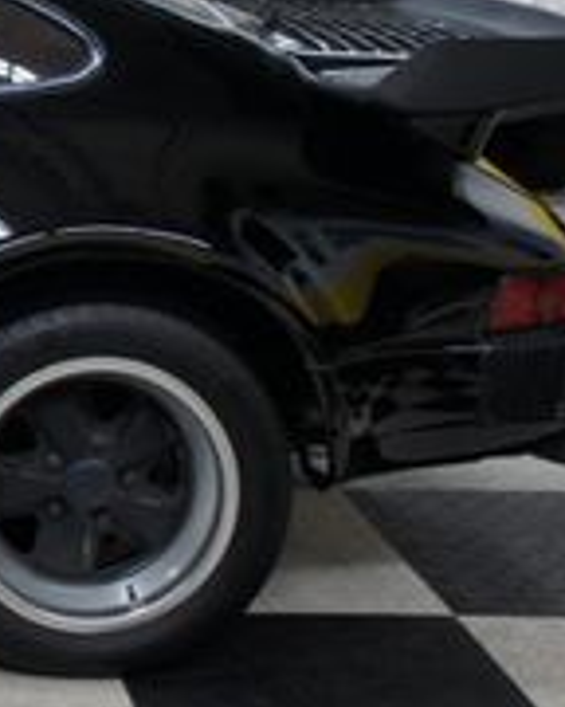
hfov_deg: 14.6
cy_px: -24
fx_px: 1881
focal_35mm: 90
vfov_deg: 20.5
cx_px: -498
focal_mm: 18
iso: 250
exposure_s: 1/30
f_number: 3.5
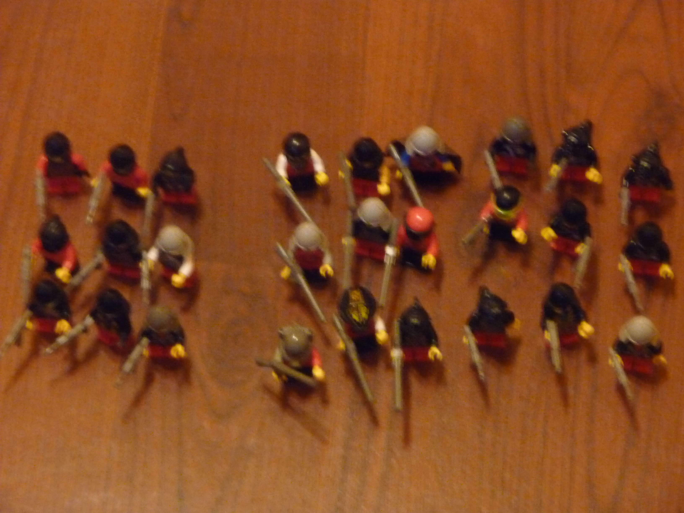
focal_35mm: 147
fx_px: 2905
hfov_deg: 13.4
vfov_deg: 10.1
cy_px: 256
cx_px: 342
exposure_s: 1/8
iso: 800
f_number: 4.8
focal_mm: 25.2
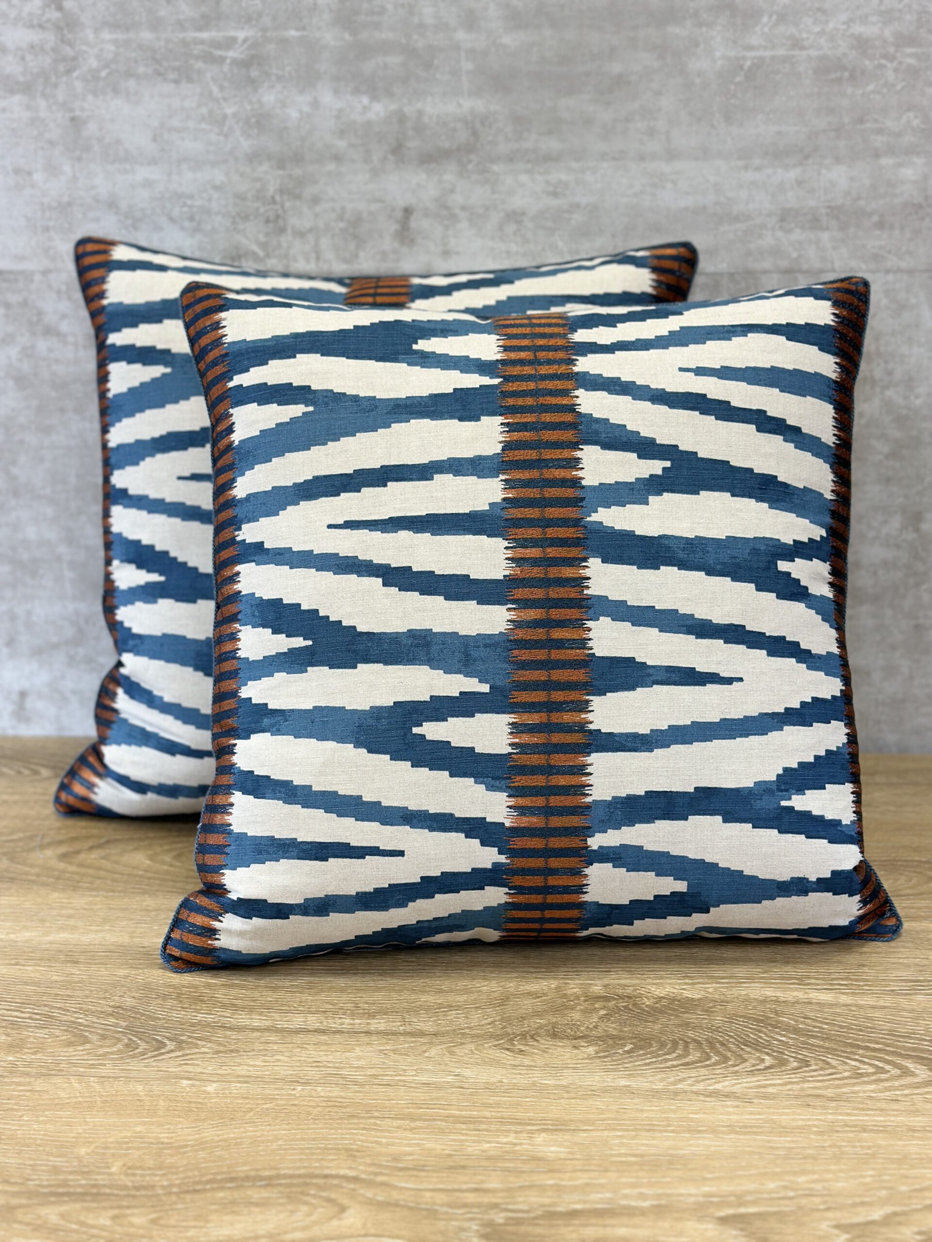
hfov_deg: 30.3
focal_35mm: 48
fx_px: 1723
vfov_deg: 39.7
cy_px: 621
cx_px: 466
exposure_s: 1/120
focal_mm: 6.86
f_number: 1.78
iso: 80
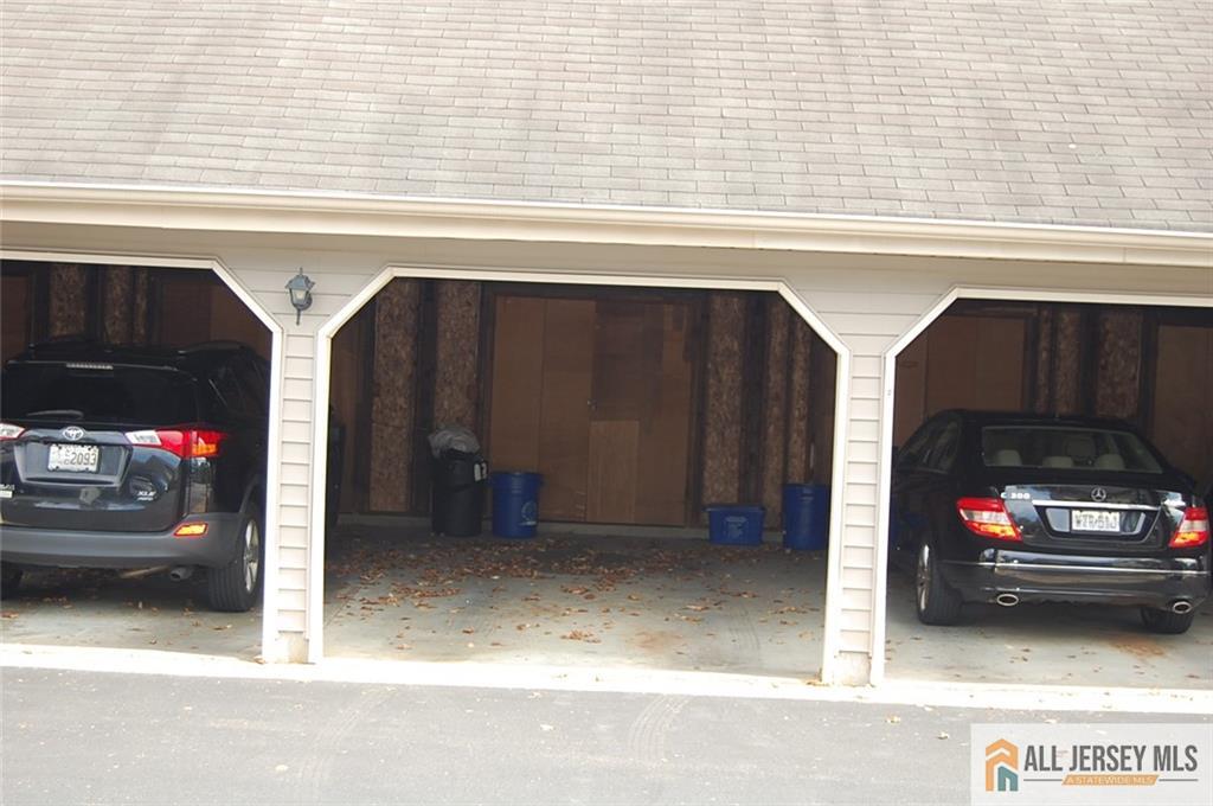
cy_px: 403
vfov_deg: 25.7
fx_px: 1767
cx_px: 606
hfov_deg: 37.9
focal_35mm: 52
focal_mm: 35
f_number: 4.8
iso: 200
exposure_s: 1/100
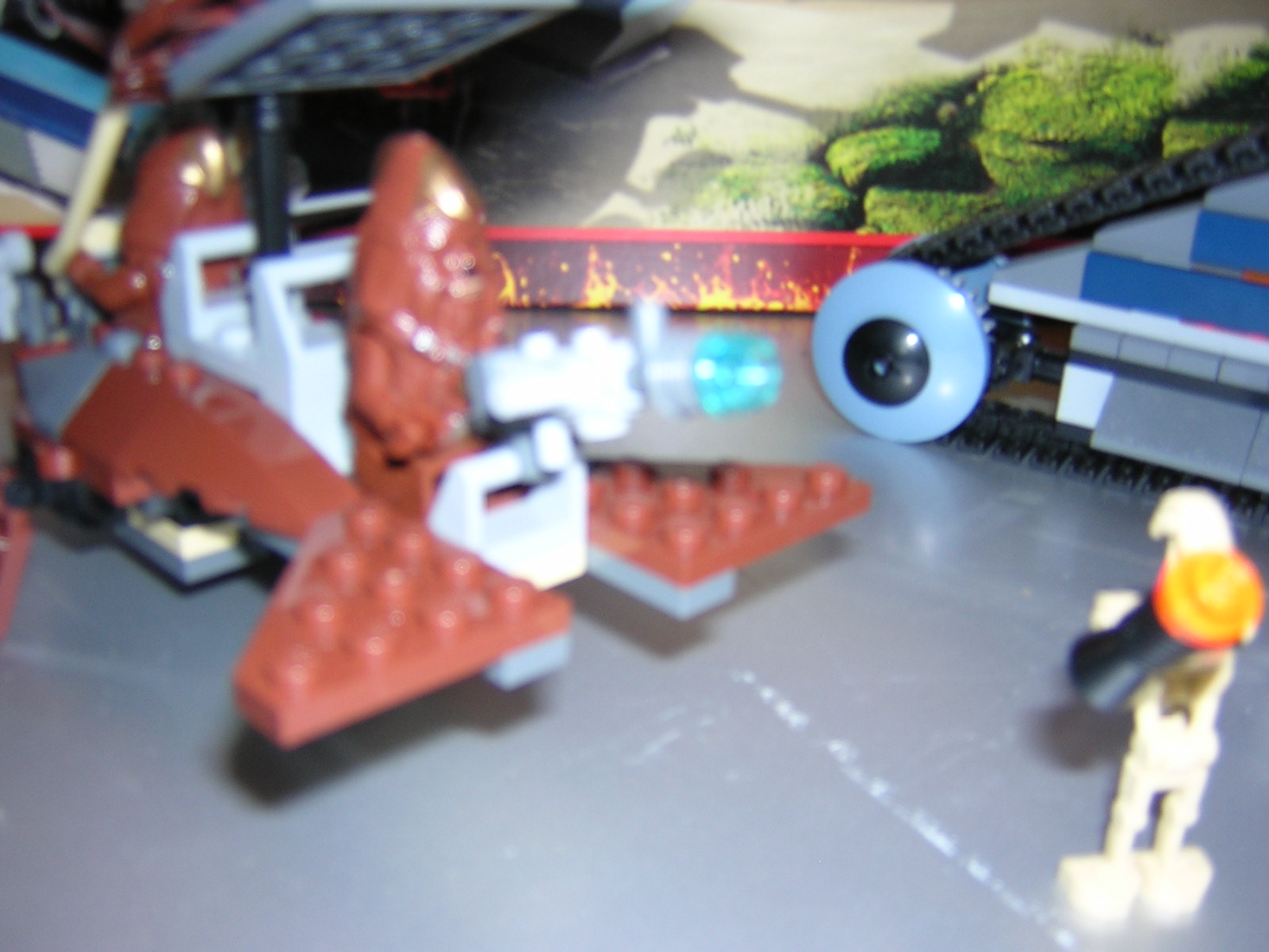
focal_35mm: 36
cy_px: 476
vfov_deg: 39.7
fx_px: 1320
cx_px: 634
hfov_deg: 51.4
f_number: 2.6
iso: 100
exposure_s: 1/60.1
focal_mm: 4.7
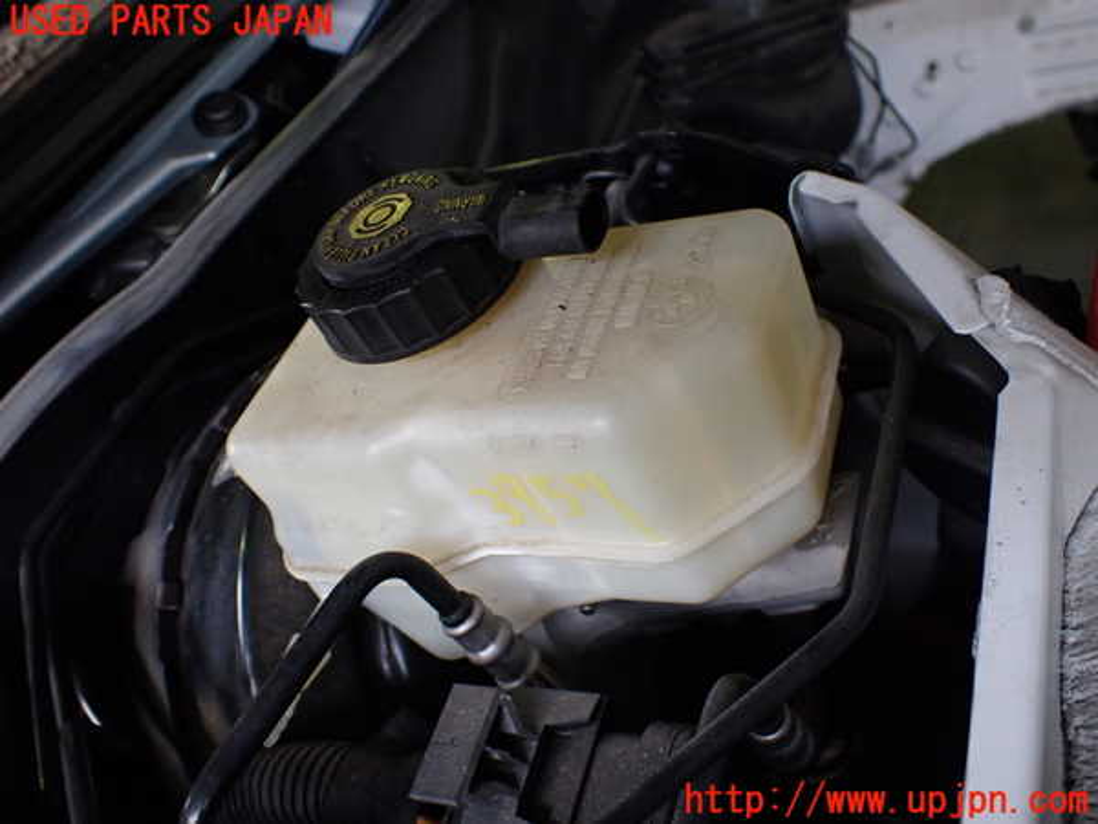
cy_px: 412
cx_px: 549
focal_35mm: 30
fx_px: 952
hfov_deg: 60.0
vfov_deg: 46.8
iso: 250
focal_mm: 5.4
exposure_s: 1/125
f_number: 2.3
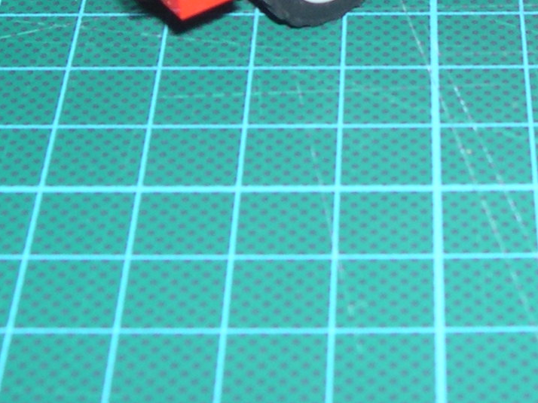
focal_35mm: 121
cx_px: 506
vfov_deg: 12.0
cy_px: -81
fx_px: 1880
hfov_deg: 16.0
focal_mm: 8
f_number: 7.6
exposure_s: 1/60
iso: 100
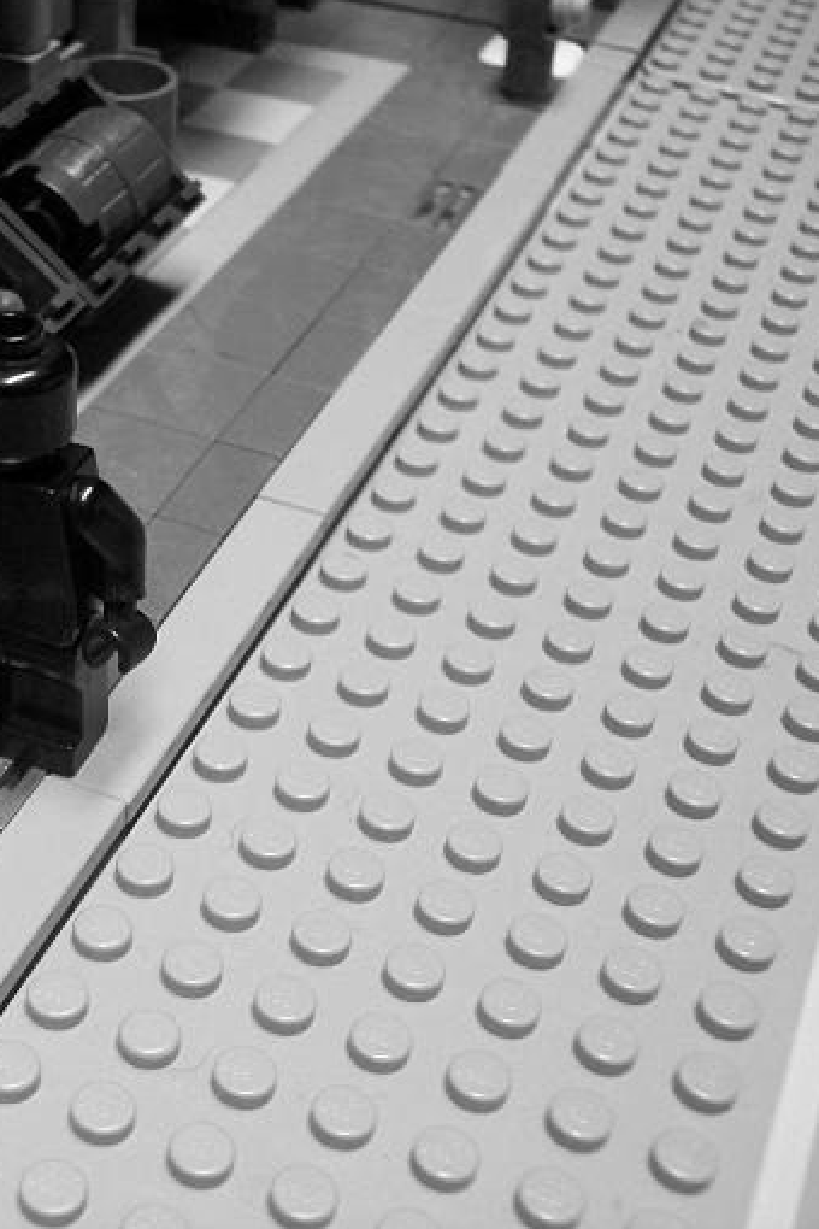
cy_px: 613
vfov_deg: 38.9
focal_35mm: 51
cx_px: 11
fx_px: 1740
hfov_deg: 25.3
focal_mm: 6
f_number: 2.7
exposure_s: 1/25
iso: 160
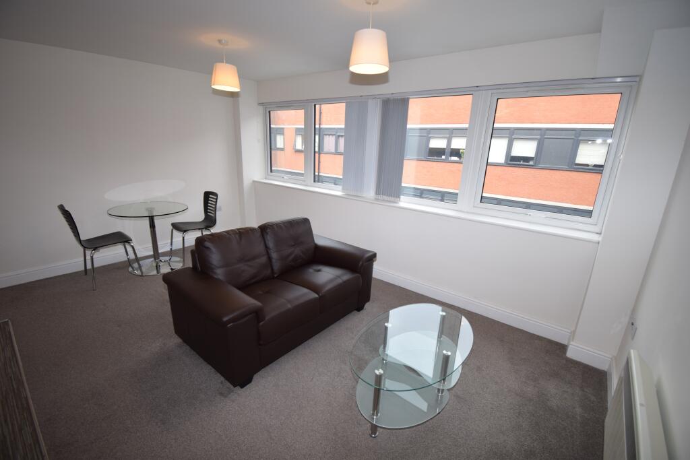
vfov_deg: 77.3
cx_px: 345
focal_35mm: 15
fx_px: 288
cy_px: 230
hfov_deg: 100.4
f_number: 5
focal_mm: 10
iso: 400
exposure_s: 1/100
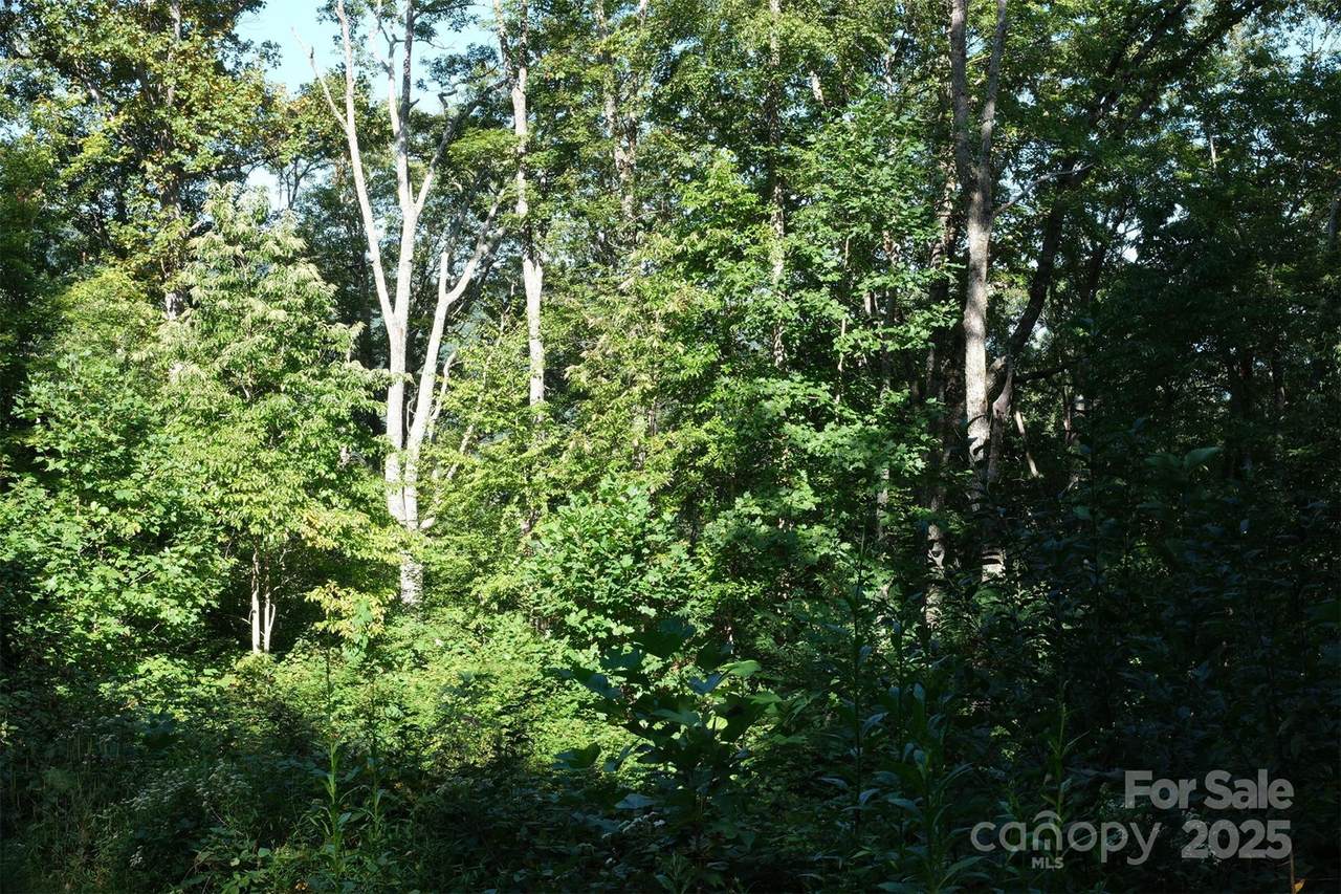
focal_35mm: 41
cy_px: 447
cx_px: 670
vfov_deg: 32.6
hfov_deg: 47.4
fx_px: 1527
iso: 320
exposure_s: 1/40
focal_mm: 27
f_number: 16
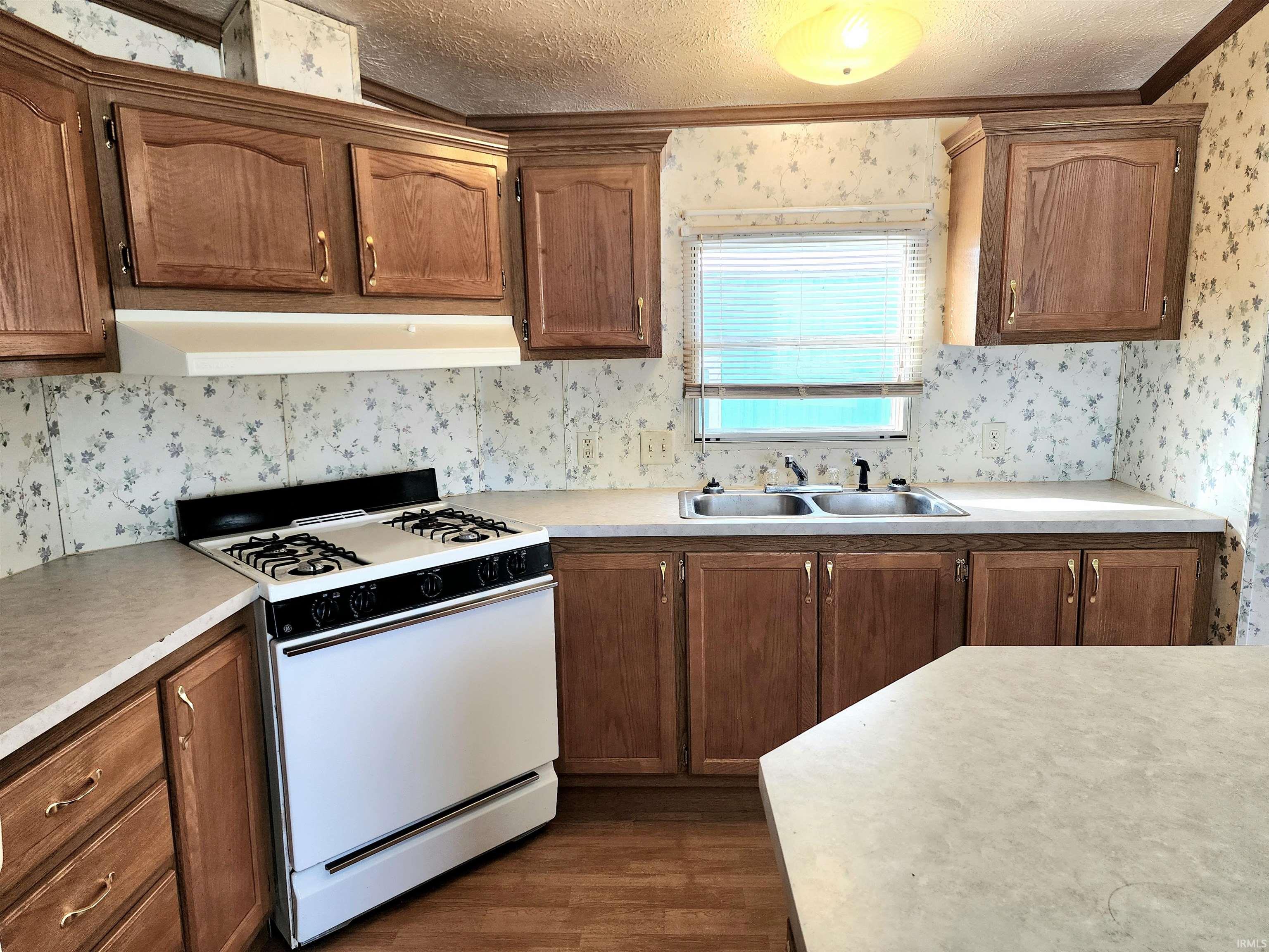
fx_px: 843
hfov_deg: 73.9
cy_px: 476
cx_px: 634
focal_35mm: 23
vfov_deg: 58.9
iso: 100
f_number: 1.8
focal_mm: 6.4
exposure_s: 1/182
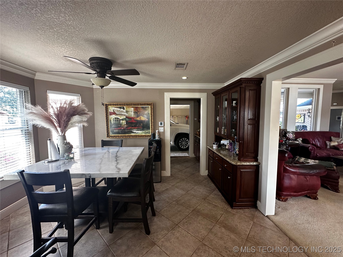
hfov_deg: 102.1
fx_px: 139
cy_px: 128
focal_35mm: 14
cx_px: 172
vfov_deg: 85.7
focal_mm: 2.22
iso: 200
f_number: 2.2
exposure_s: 1/60
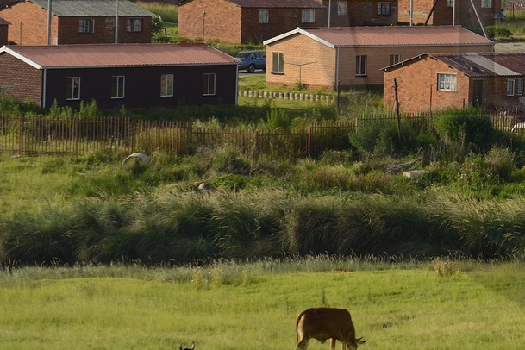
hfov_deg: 10.9
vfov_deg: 7.4
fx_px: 2683
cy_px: -26
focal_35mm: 184
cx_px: 663
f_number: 6.3
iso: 200
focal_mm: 70
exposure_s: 1/640
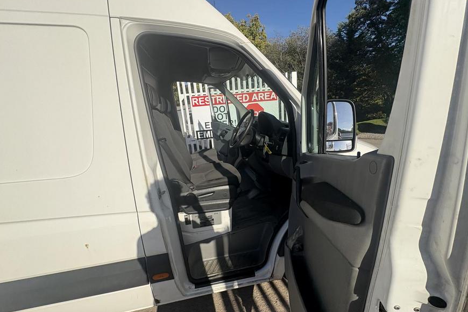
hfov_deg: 100.4
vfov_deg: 77.3
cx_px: 237
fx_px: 195
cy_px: 157
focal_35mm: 15
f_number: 2.2
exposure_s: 1/1832
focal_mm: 2.22
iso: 50
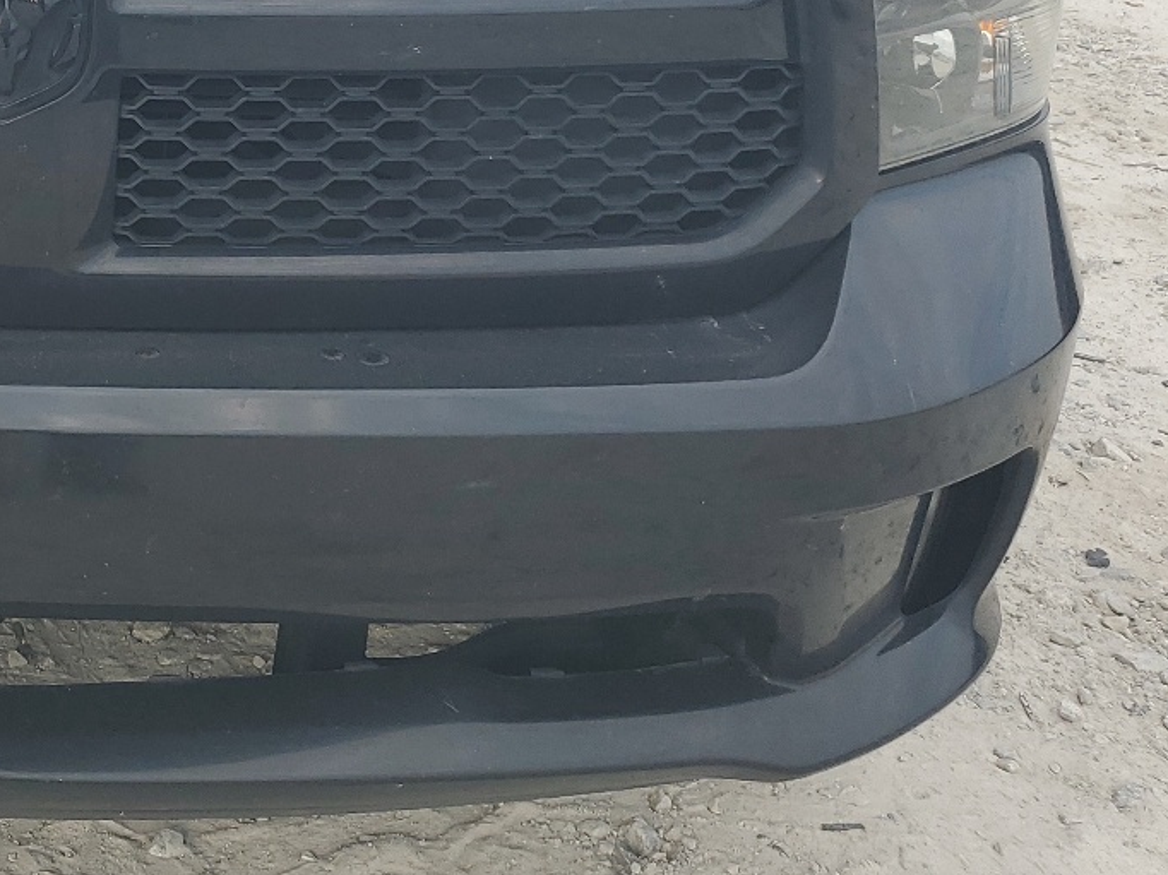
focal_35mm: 61
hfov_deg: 29.5
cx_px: -5
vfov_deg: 23.2
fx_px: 2058
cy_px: 27
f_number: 1.5
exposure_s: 1/909
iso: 50
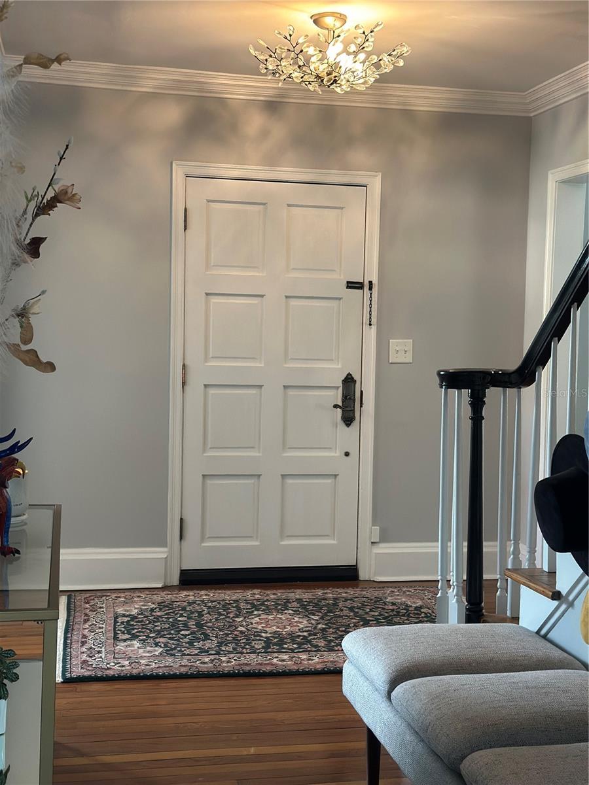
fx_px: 1089
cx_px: 294
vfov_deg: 39.7
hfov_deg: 30.3
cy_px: 392
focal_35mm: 48
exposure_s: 1/40
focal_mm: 6.86
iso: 320
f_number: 1.78
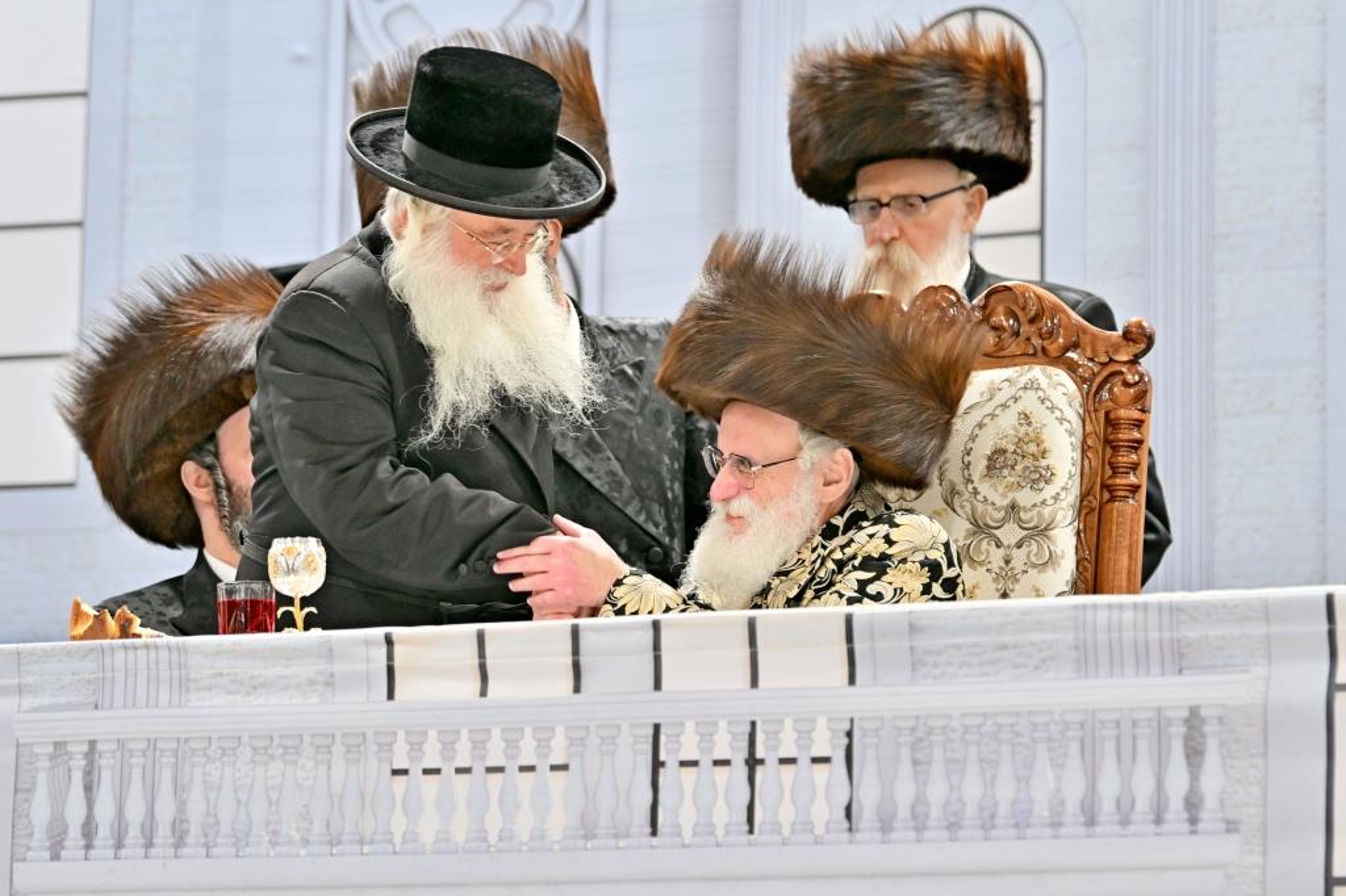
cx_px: 673
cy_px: 448
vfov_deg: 7.0
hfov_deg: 10.6
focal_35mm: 195
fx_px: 7288
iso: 400
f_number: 2.8
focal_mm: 130
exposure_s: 1/125
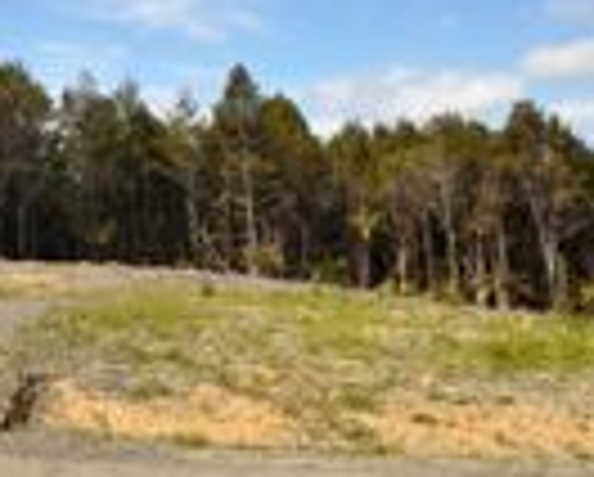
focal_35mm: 50
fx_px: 880
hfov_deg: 34.5
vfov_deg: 29.5
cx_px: 22
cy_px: 83
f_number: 9
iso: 200
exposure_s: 1/320
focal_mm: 10
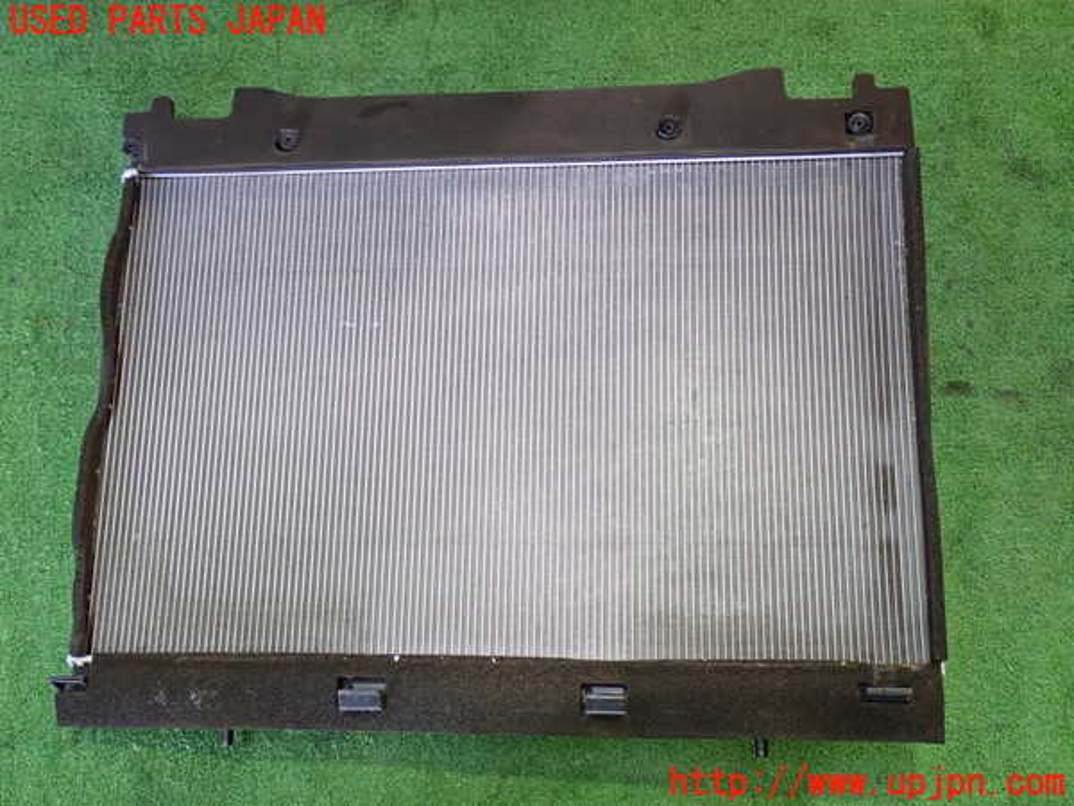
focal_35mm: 41
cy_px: 403
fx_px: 1272
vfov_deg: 35.1
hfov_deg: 45.8
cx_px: 537
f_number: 2.8
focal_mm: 7.31
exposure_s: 1/40
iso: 640
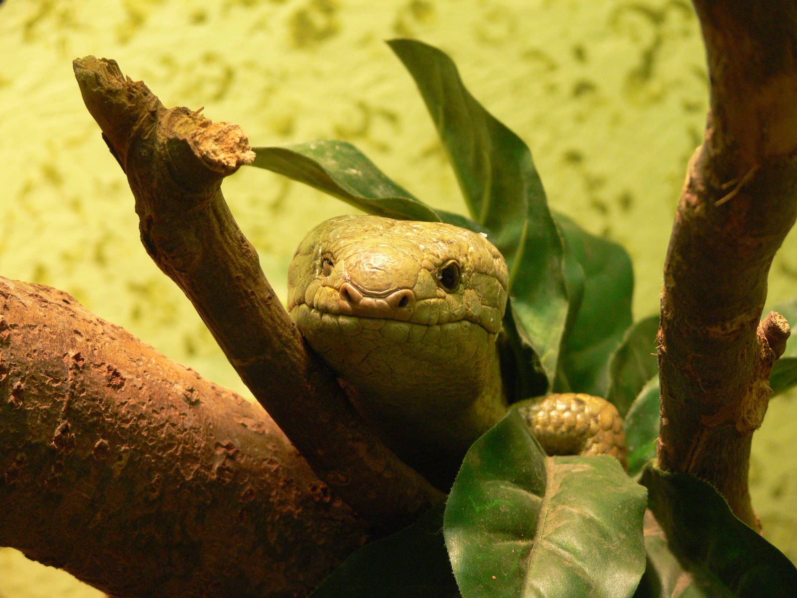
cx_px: 398
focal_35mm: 122
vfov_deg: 12.1
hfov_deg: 16.1
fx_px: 2809
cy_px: 299
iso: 200
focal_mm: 25.7
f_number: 3.6
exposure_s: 1/15
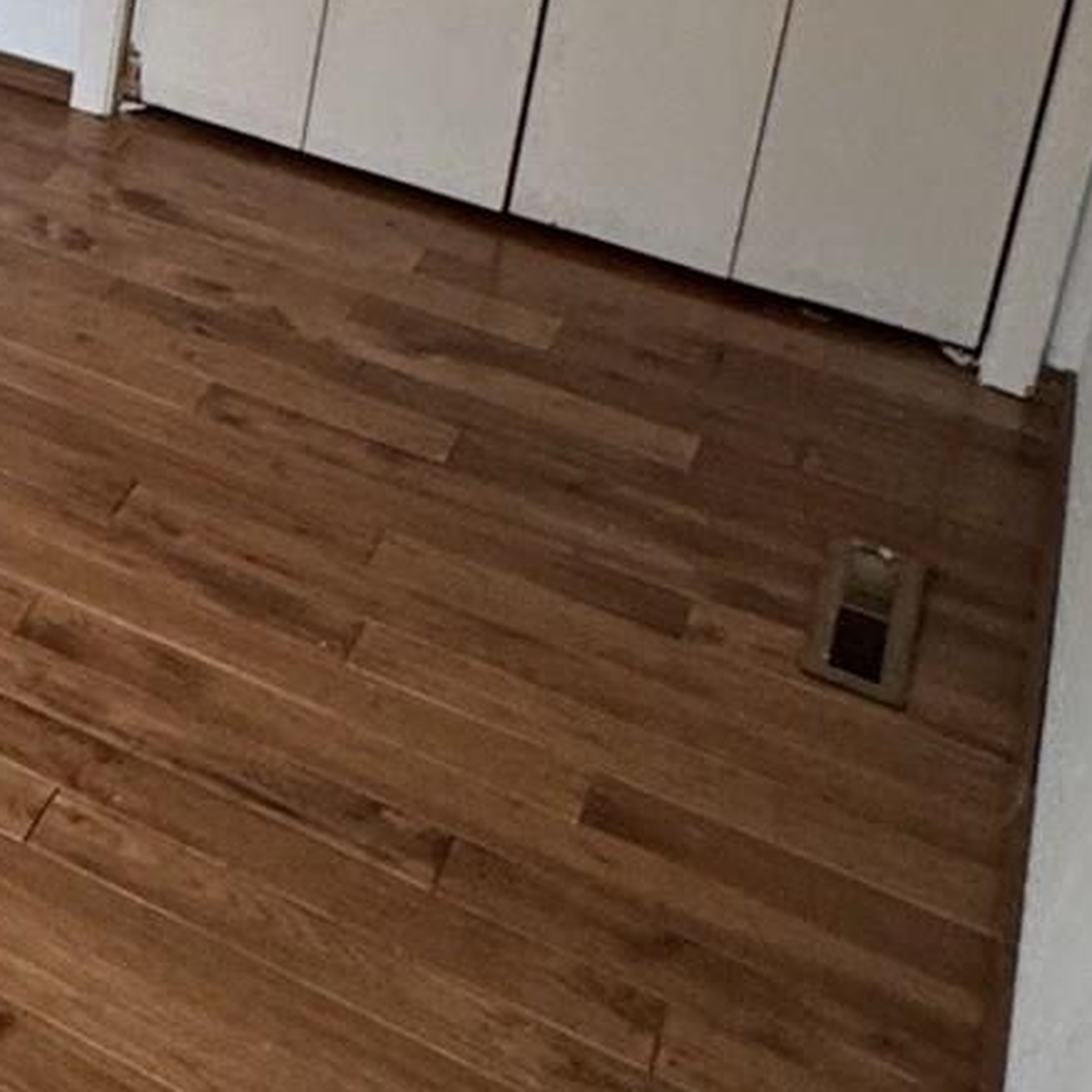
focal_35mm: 65
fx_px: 2320
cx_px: -769
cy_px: -331
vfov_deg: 23.4
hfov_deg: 20.4
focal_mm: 2.22
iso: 250
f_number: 2.2
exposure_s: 1/60
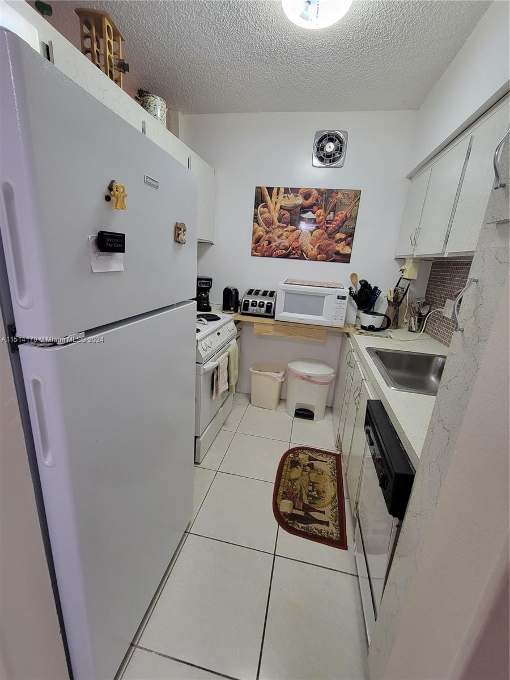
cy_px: 340
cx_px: 255
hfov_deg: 89.9
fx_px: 255
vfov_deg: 106.2
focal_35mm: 13
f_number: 2.2
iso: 250
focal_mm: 2.2
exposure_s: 1/60
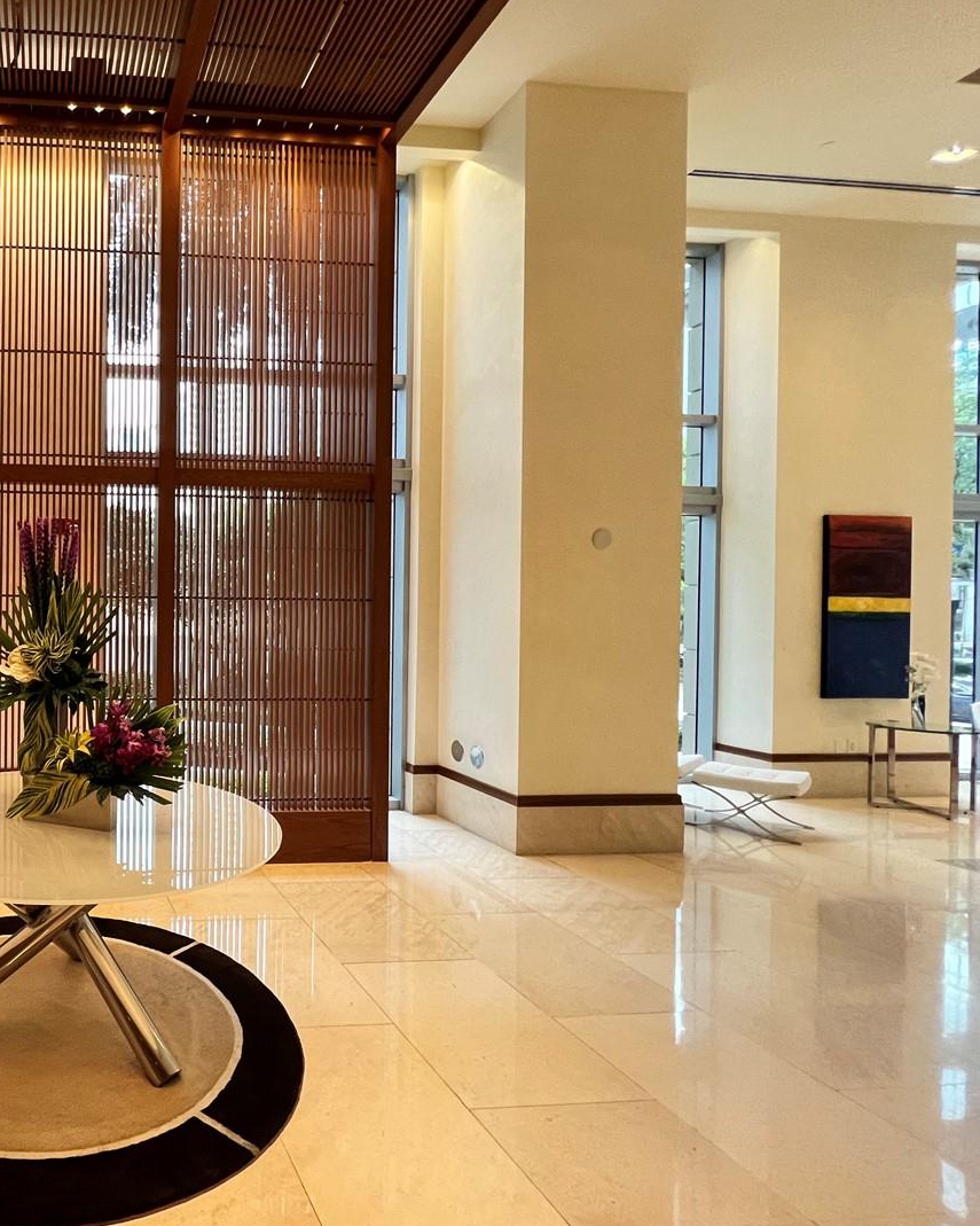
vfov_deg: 83.3
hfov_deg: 60.2
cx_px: 100
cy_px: 617
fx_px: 689
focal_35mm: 19
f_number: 1.8
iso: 320
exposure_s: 1/60
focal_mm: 1.57
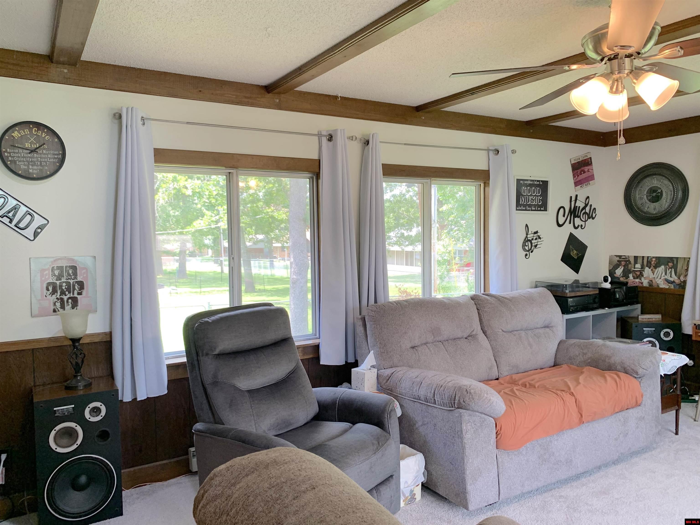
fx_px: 526
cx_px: 350
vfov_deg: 53.1
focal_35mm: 26
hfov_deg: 67.3
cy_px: 262
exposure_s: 1/120
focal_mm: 4.25
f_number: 1.8
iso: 80
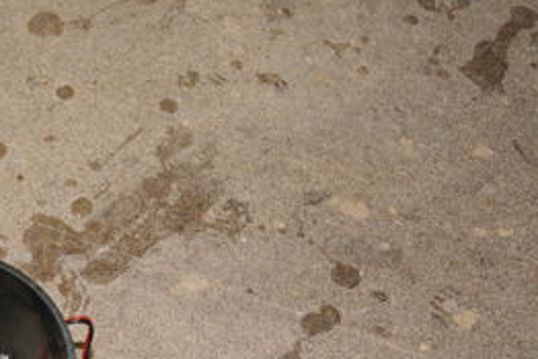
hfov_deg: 22.0
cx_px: -35
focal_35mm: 88
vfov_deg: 15.3
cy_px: 354
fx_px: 1316
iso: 400
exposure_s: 1/60
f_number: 5.6
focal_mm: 24
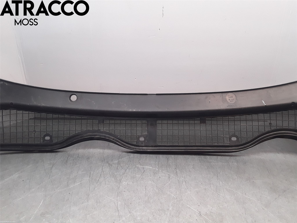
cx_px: 148
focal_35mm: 28
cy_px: 112
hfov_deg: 63.4
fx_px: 240
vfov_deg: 49.7
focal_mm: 2.91
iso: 64
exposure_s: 1/100
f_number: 1.9
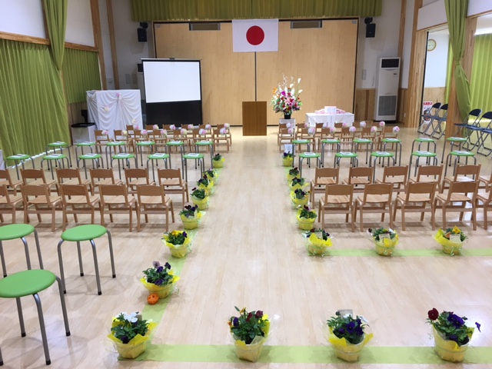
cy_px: 184
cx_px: 246
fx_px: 412
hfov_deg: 61.7
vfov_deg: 48.2
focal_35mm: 29
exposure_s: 1/30
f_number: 2.2
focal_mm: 4.15
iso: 40
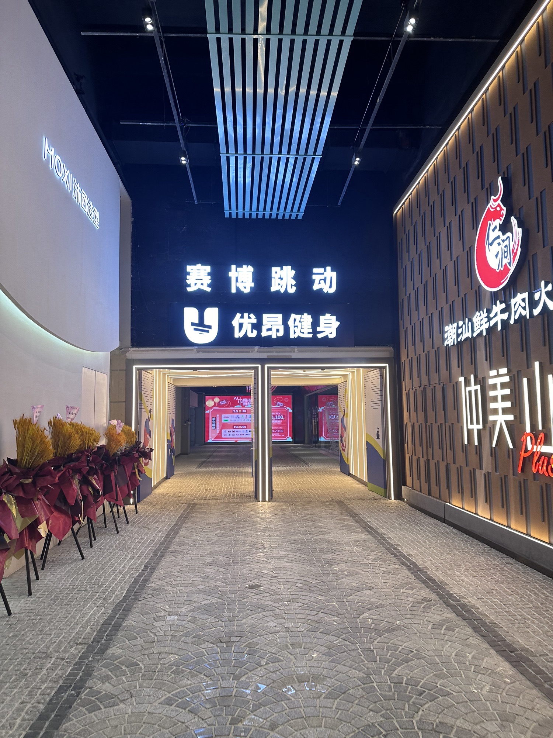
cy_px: 369
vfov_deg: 71.6
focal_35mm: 24
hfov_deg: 56.8
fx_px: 511
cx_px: 276
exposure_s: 1/100
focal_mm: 6.86
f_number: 1.78
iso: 80
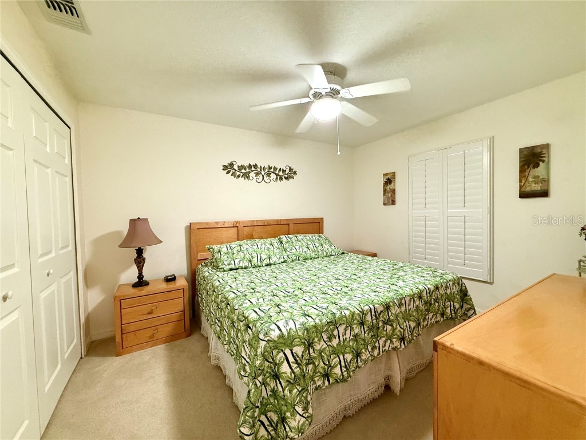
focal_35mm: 14
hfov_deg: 102.1
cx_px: 293
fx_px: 237
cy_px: 220
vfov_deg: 85.7
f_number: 2.2
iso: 400
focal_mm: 2.22
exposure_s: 1/60
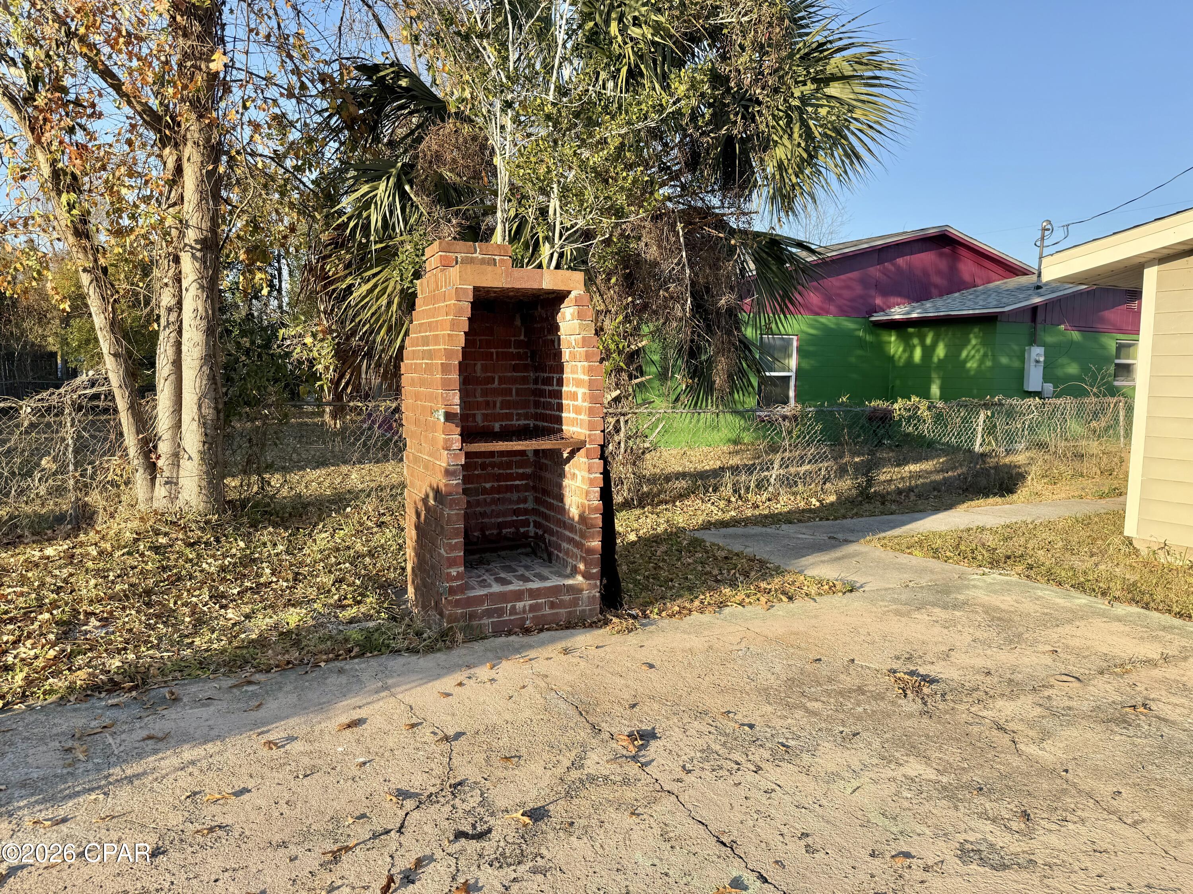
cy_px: 447
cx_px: 596
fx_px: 827
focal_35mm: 24
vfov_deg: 56.8
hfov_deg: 71.6
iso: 80
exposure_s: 1/1553
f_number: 1.78
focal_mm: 6.76
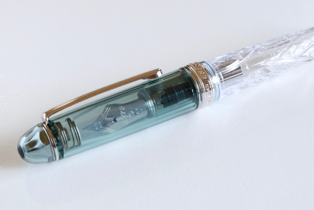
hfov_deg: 37.5
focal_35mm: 53
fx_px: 463
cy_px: 105
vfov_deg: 25.6
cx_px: 157
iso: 1000
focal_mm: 35.5
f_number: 14
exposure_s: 1/30
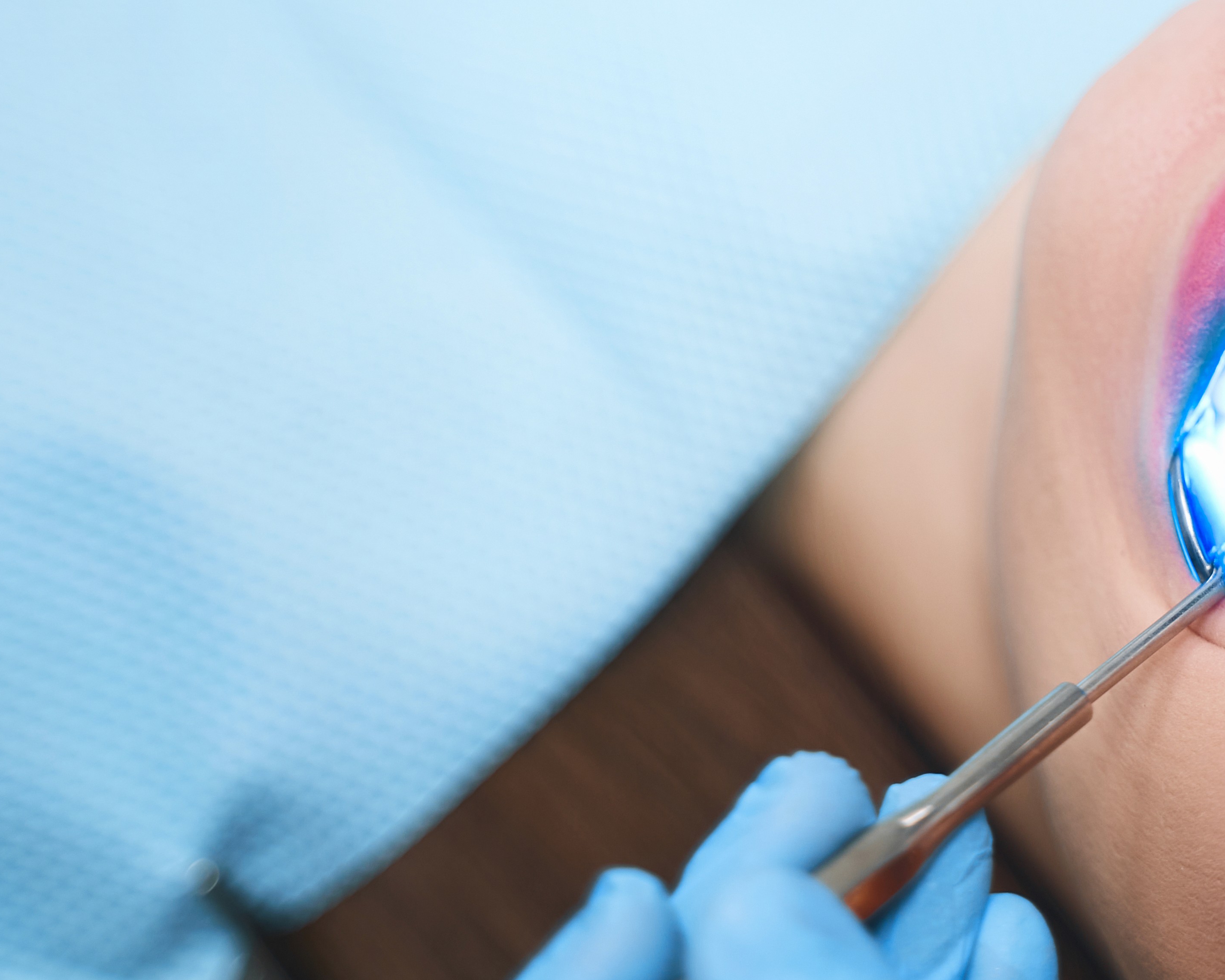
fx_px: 5366
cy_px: 199
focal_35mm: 148
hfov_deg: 13.0
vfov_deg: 10.4
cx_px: 935
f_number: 2.8
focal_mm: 75
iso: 200
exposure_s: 1/125
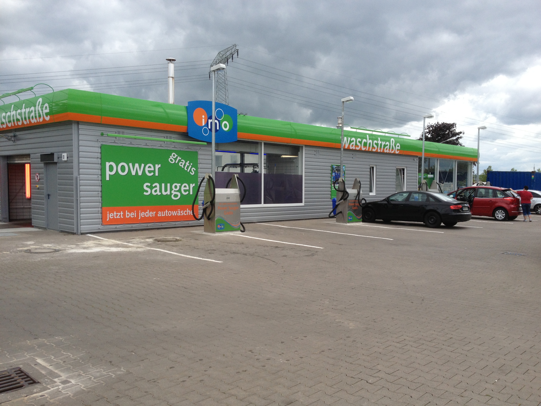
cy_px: 203
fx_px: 547
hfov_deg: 52.6
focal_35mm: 35
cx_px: 270
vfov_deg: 40.7
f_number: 2.4
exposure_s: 1/986
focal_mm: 4.28
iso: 50
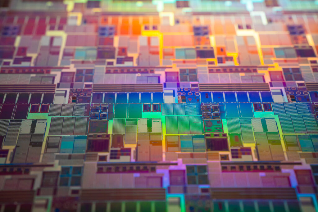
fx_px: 442
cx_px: 159
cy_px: 106
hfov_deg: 39.6
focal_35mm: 50
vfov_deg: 27.0
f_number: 8
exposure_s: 1/60
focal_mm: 50
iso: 800
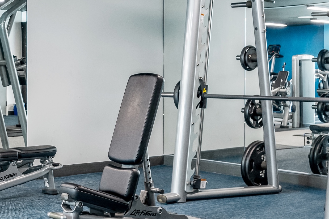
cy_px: 81
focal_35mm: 64
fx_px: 585
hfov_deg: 30.2
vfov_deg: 21.2
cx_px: 40
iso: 100
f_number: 2.8
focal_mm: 8.38
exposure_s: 1/15
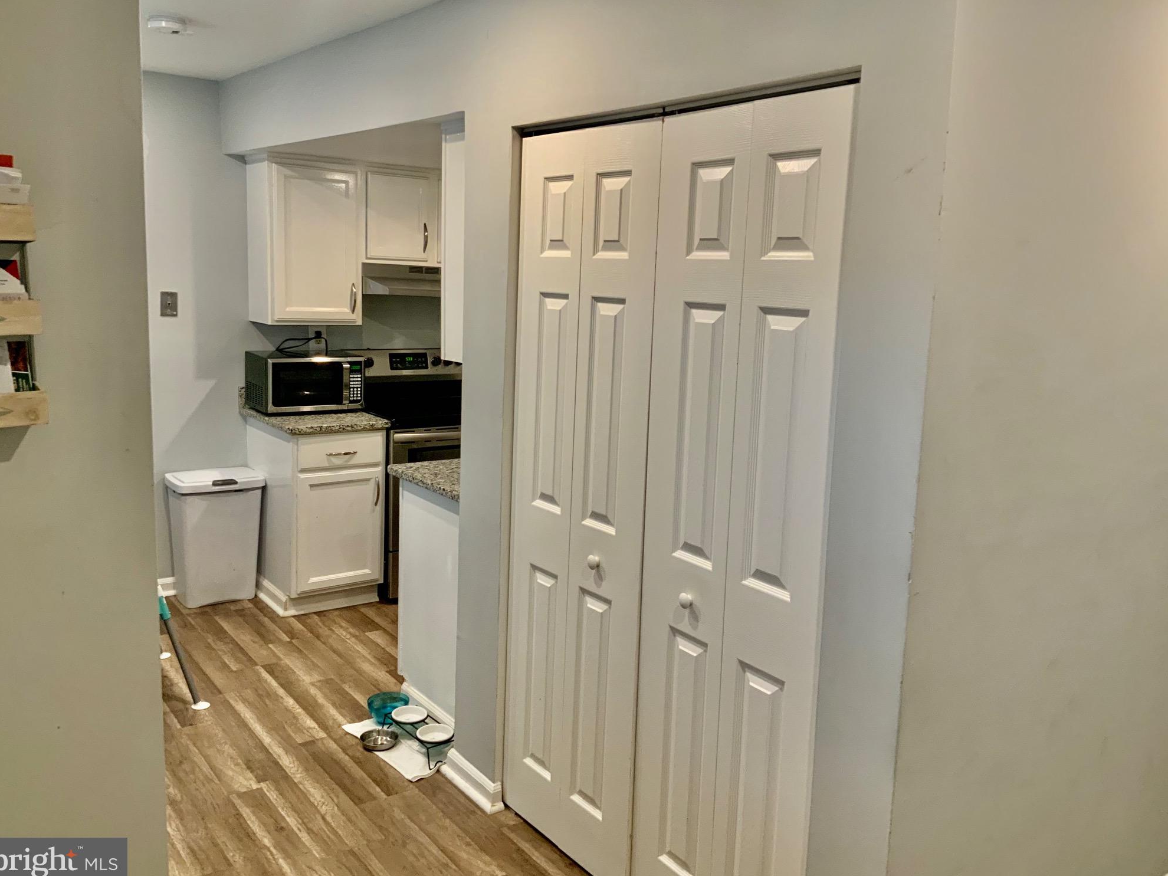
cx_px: 584
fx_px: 1012
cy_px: 433
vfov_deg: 46.8
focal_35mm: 30
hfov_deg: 60.0
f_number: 1.8
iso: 125
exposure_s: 1/60
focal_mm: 3
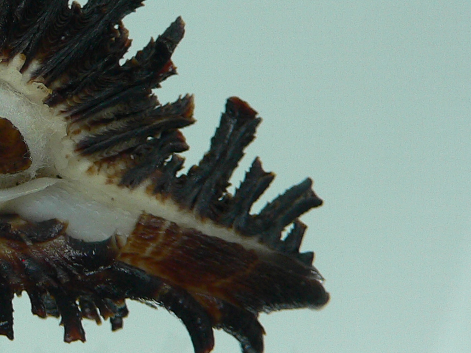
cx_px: -38
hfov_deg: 22.6
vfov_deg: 18.0
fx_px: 1116
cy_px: 179
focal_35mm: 82
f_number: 2.8
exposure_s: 1/60
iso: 80
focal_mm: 4.6
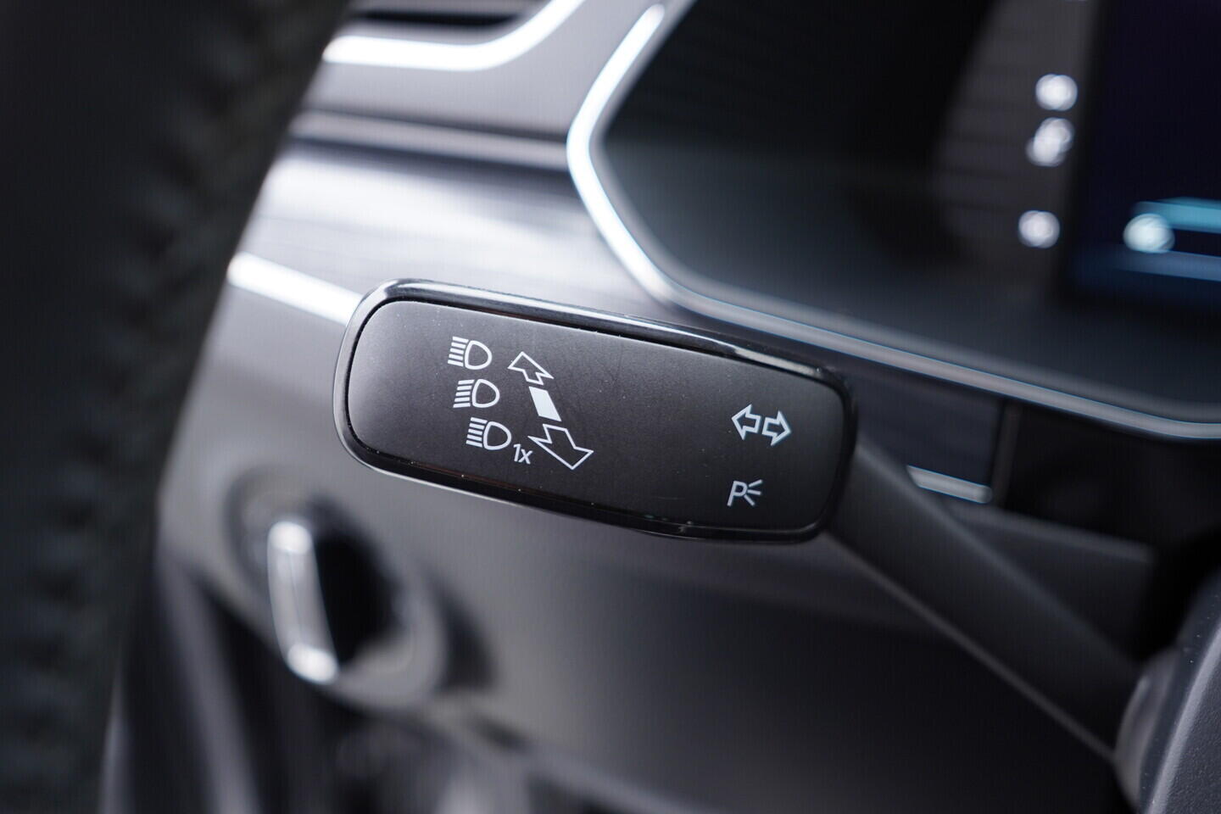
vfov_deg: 36.9
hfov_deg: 53.1
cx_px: 610
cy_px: 407
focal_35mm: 36
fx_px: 1221
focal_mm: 24
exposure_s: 1/40
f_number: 2.8
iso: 320
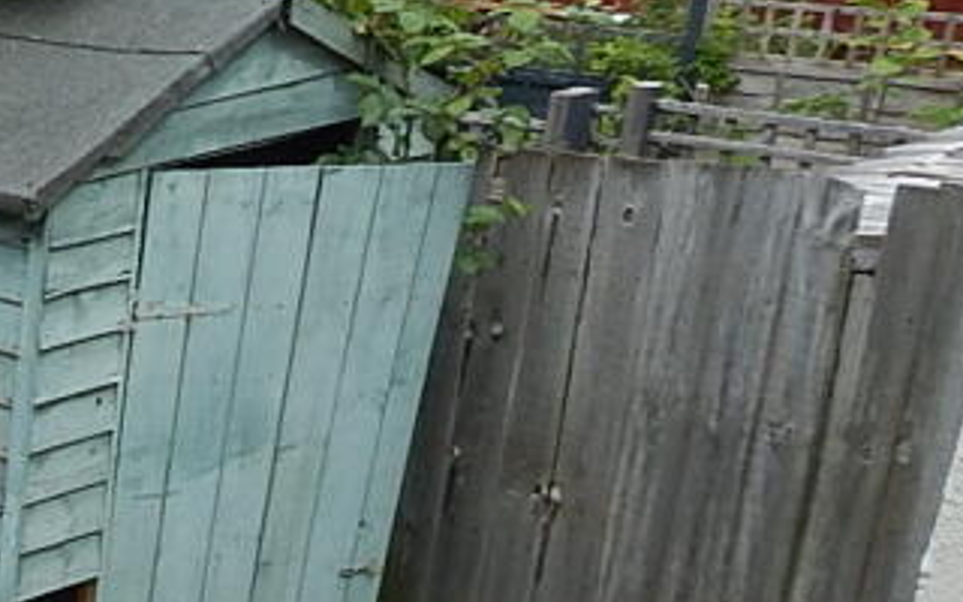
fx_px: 2047
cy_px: 686
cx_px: -460
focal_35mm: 78
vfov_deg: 16.2
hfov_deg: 22.1
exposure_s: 1/1000
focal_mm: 4
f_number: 3
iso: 125
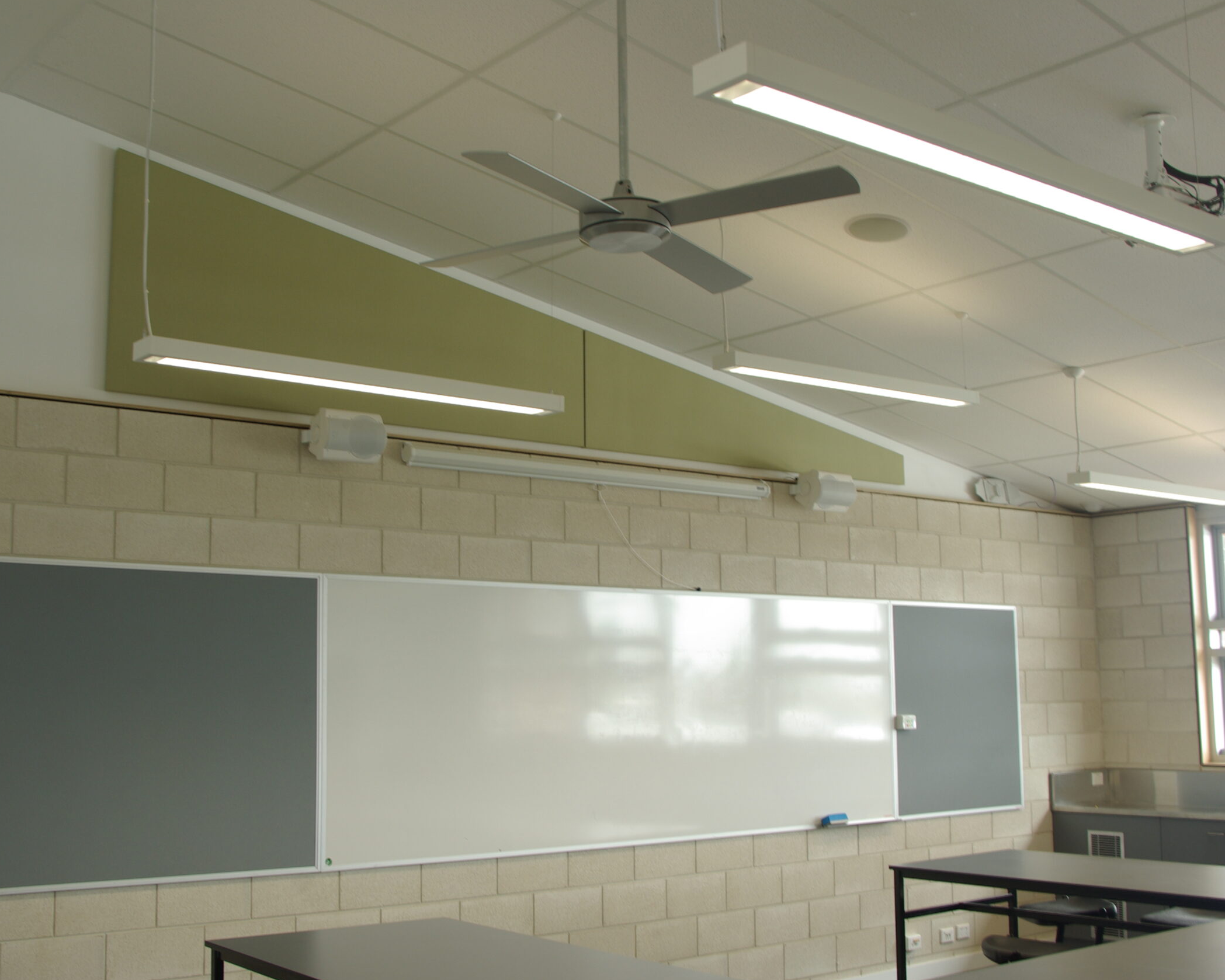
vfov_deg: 37.7
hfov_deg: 46.0
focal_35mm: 40
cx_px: 505
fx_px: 1435
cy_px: 496
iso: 100
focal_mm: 23
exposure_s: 1/8
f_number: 8
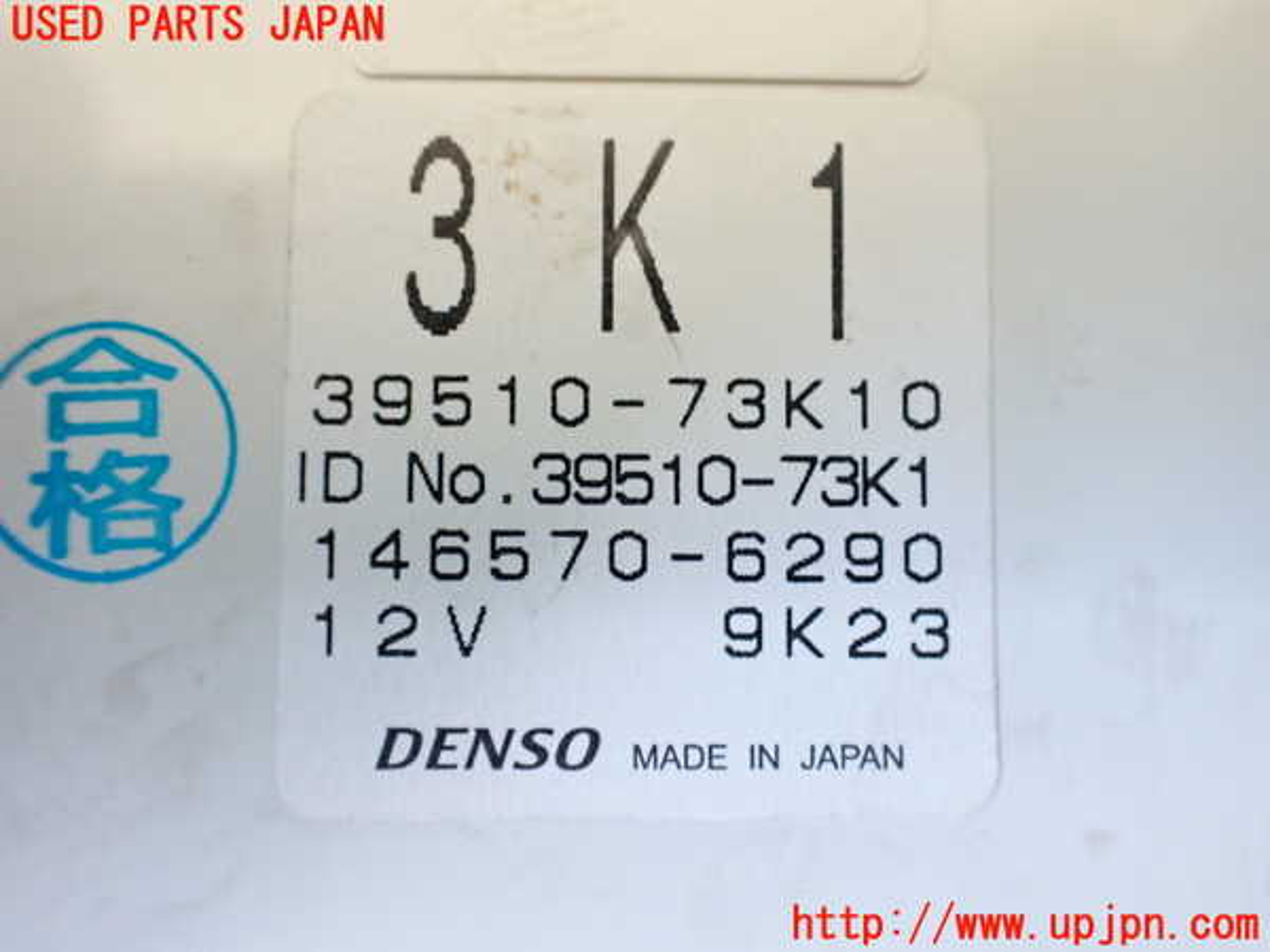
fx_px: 1101
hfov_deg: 60.0
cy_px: 476
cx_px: 635
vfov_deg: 46.8
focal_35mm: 30
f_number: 2.3
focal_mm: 5.4
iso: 800
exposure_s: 1/80
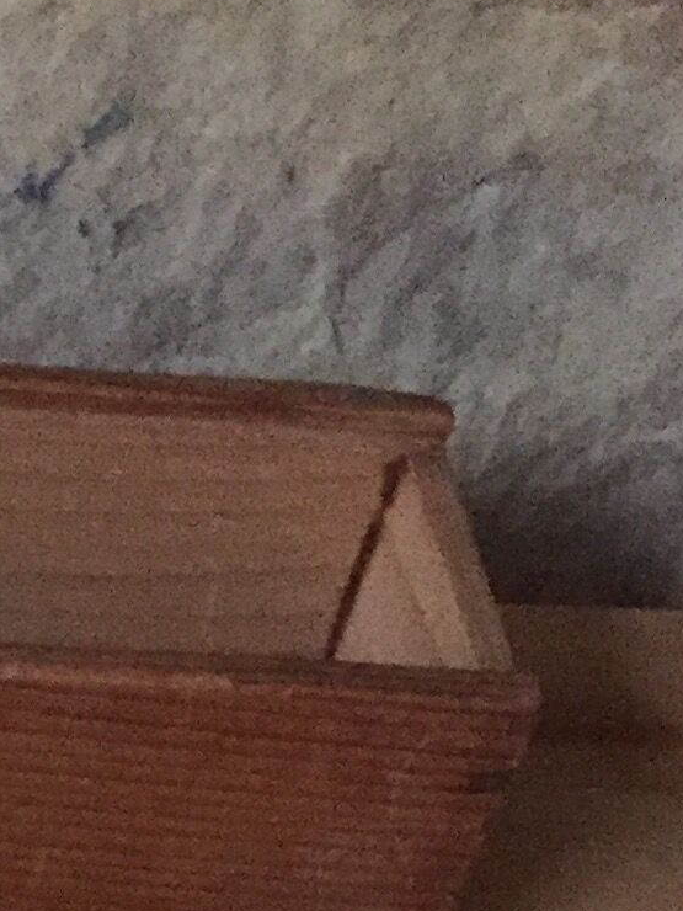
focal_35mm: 128
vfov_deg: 13.2
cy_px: 1853
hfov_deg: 11.0
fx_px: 3367
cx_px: -406
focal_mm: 4.15
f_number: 2.2
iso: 400
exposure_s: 1/17
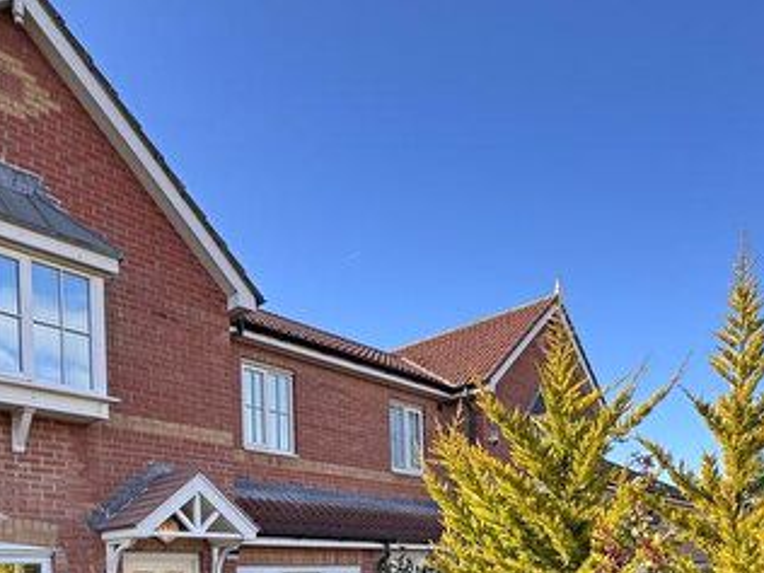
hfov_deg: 58.3
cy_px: 594
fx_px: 684
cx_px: 375
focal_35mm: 31
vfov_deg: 39.2
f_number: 2.2
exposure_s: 1/433
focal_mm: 2.22
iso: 40
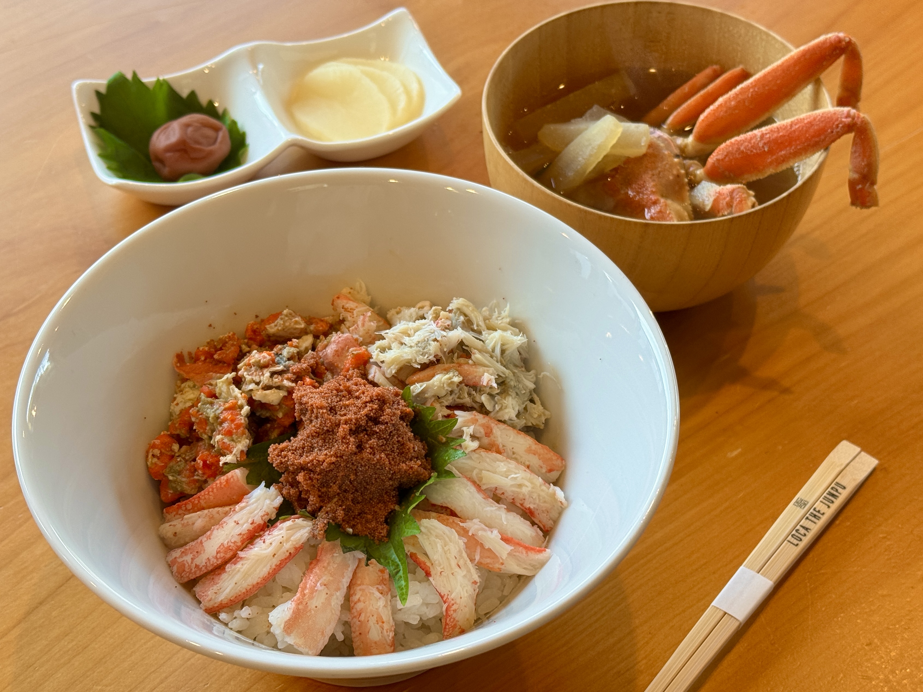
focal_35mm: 48
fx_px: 1280
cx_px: 462
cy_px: 346
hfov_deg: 39.7
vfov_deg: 30.3
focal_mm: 6.76
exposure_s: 1/113
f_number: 1.78
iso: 100
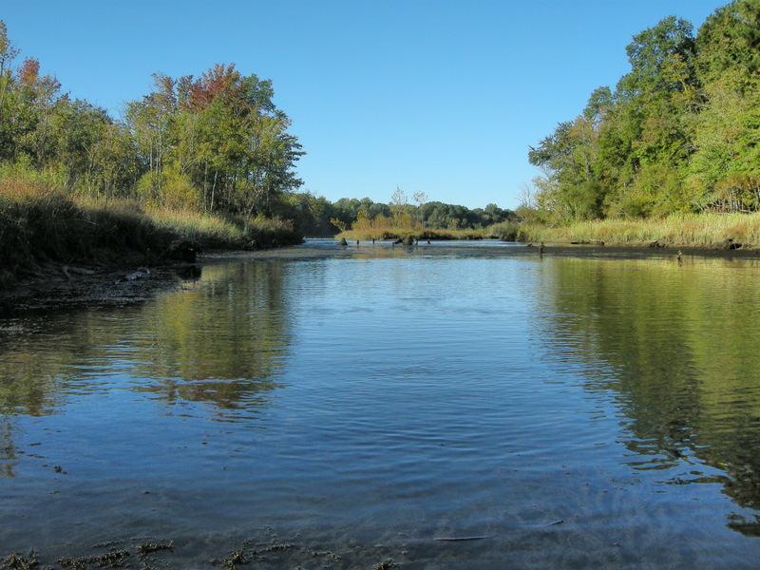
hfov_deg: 52.6
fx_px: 768
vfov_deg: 40.7
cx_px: 380
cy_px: 285
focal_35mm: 35
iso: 64
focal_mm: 7.5
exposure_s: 1/228
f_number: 5.4
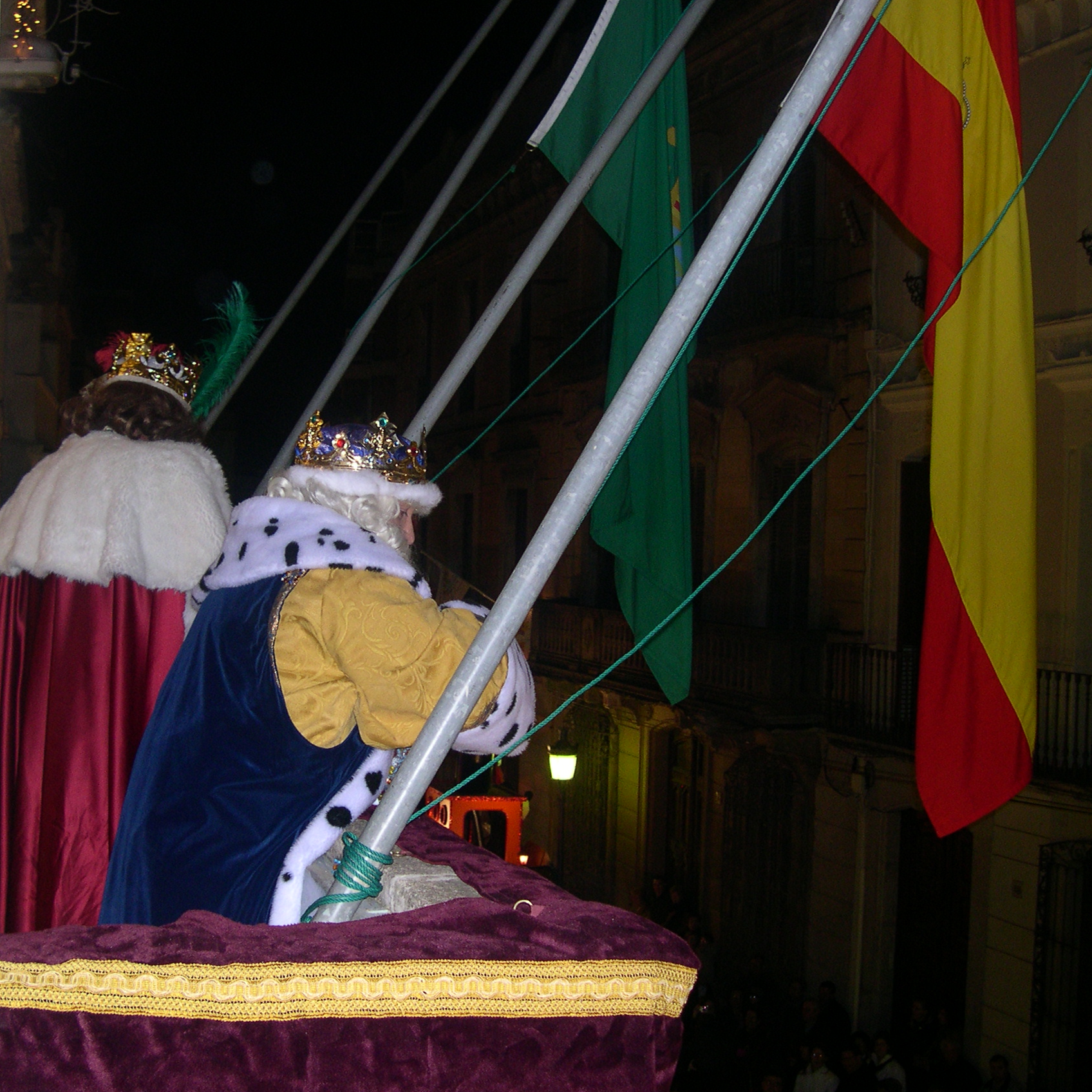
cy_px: 546
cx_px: 460
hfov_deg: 37.5
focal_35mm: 45
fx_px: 1606
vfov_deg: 37.6
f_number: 2.8
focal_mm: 8
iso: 209
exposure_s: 1/60
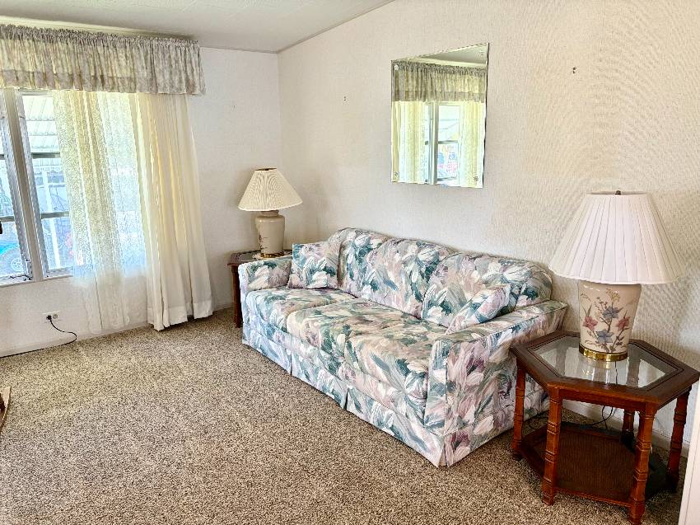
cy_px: 262
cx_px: 350
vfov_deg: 53.0
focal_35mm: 26
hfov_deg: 67.3
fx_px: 526
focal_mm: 5.96
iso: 200
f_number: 1.6
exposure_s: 1/60
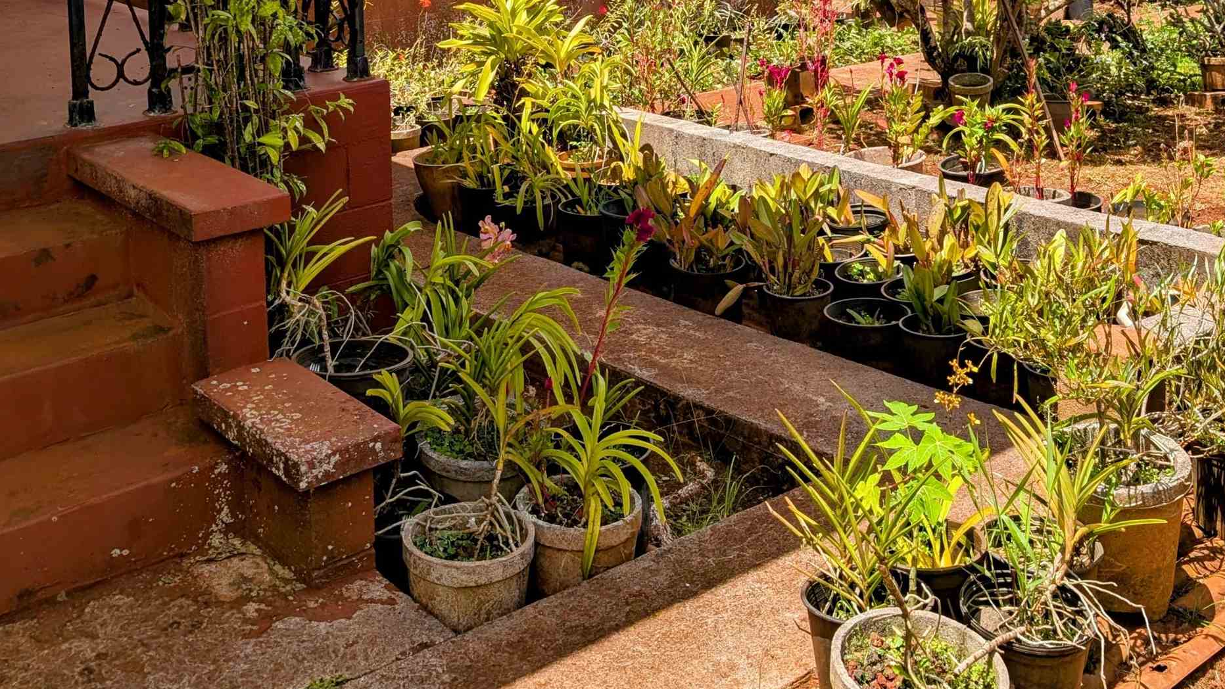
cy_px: -43
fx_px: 1397
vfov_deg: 25.9
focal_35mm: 43
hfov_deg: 47.4
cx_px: 606
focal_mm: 6.9
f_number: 1.68
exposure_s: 1/1018
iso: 20
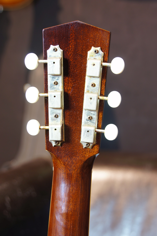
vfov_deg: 24.6
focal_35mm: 82
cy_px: 118
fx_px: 541
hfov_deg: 16.5
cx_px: 78
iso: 100
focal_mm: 55
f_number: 5.6
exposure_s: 1/1.67
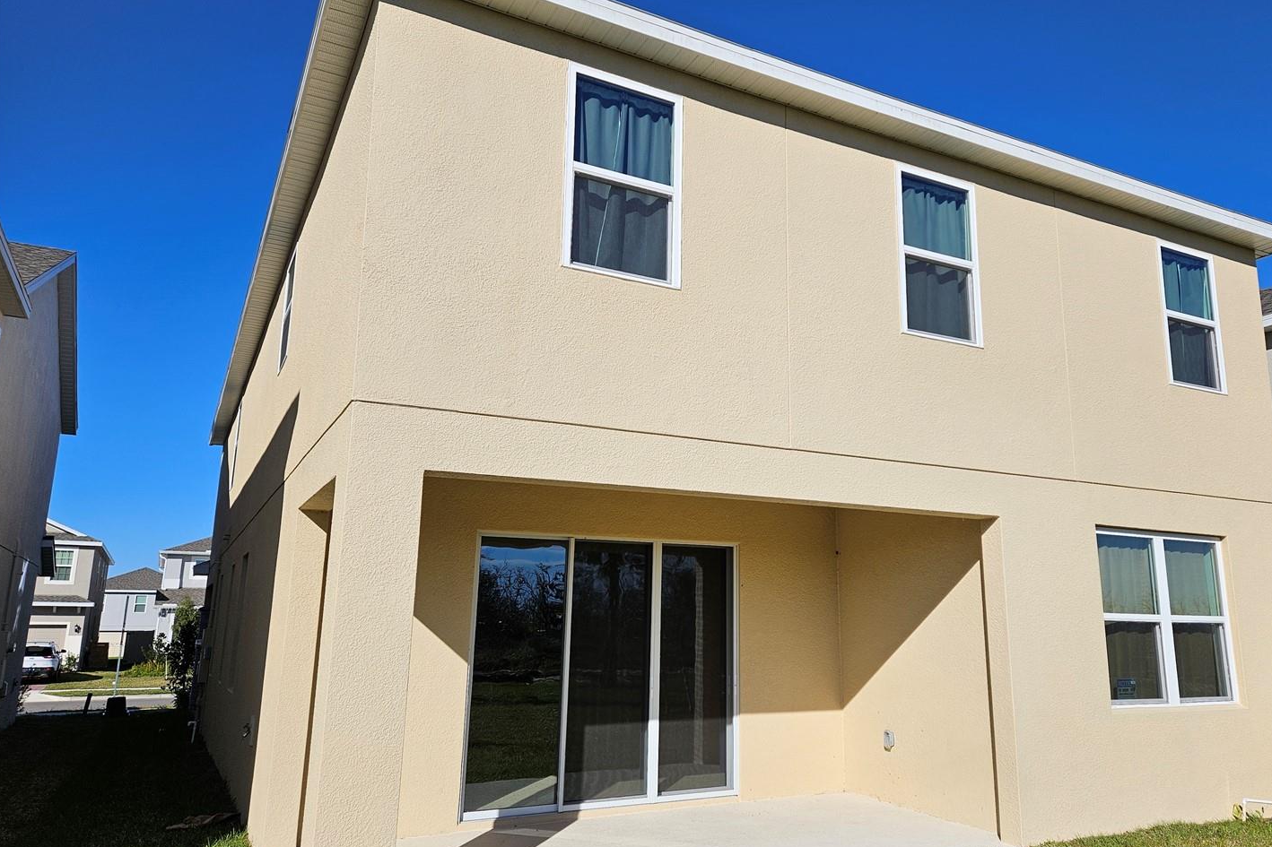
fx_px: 954
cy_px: 436
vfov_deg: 47.9
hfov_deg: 67.2
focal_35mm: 27
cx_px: 711
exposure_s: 1/4187
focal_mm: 5.4
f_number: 1.8
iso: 25
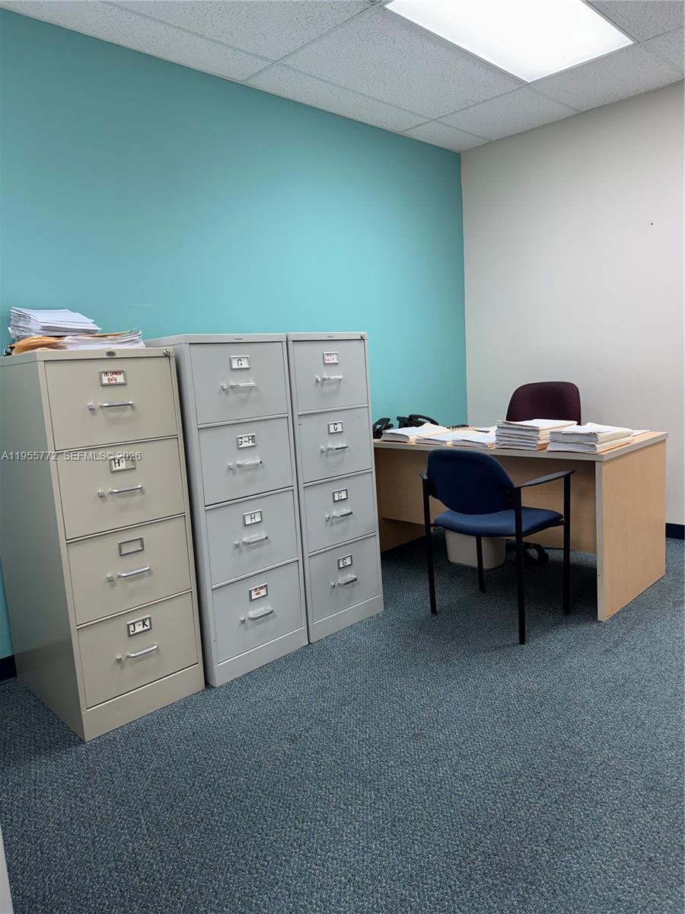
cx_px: 342
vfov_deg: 71.6
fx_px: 633
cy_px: 457
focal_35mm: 24
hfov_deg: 56.8
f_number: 1.78
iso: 160
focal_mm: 6.76
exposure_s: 1/120
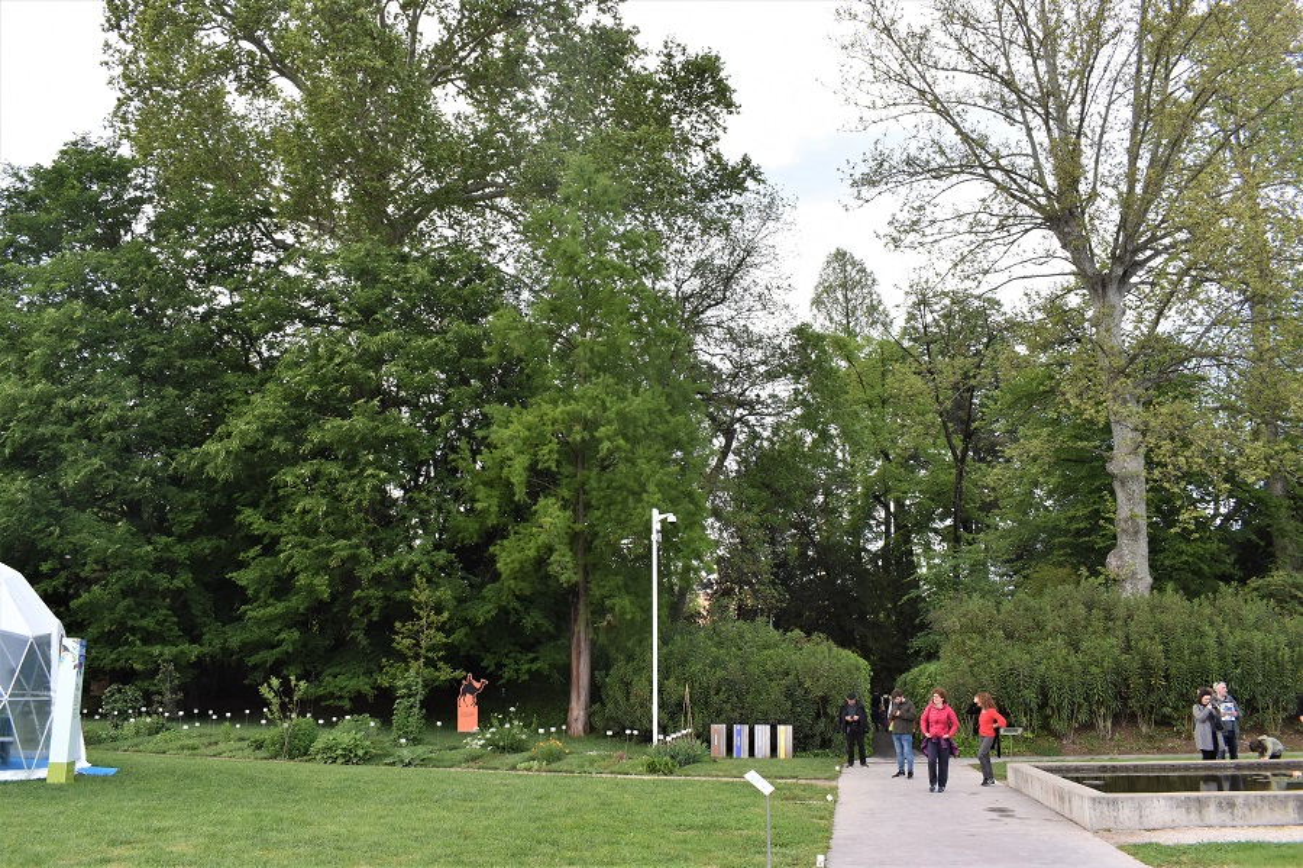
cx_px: 652
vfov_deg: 47.9
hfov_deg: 67.4
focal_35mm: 27
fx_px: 977
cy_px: 434
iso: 360
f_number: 8
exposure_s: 1/250
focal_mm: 18
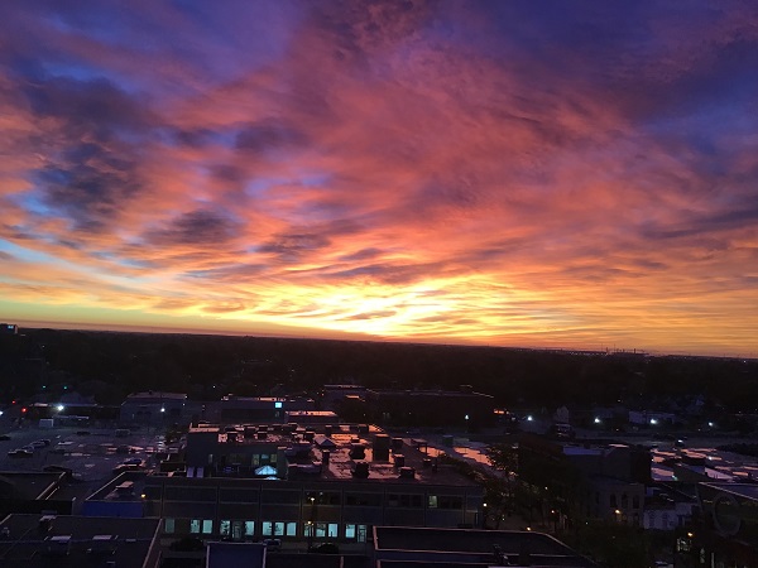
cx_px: 379
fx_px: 679
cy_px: 284
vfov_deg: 45.4
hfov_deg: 58.4
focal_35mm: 31
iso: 25
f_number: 2.4
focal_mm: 3.3
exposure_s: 1/40
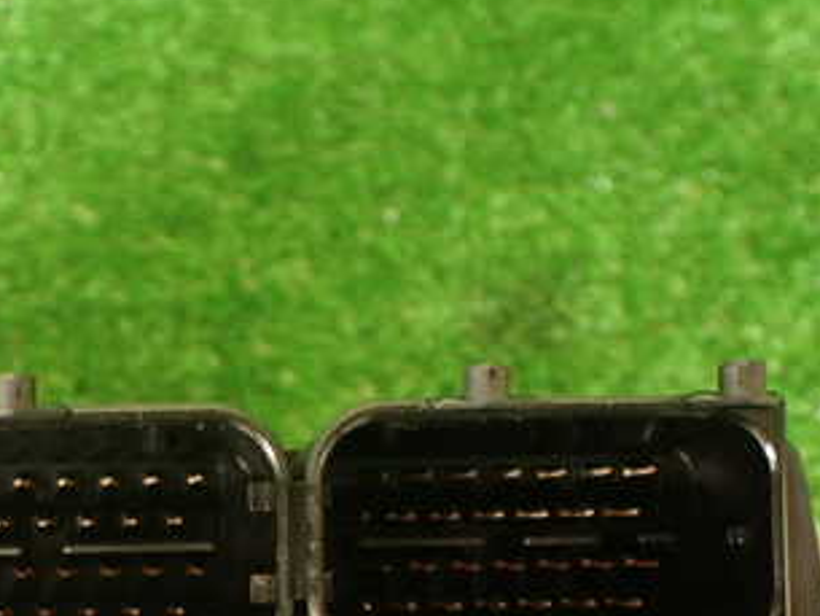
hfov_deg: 29.5
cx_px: 89
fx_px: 1493
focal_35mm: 63
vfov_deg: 22.8
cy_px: 541
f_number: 2.4
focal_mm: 5.79
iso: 400
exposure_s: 1/30
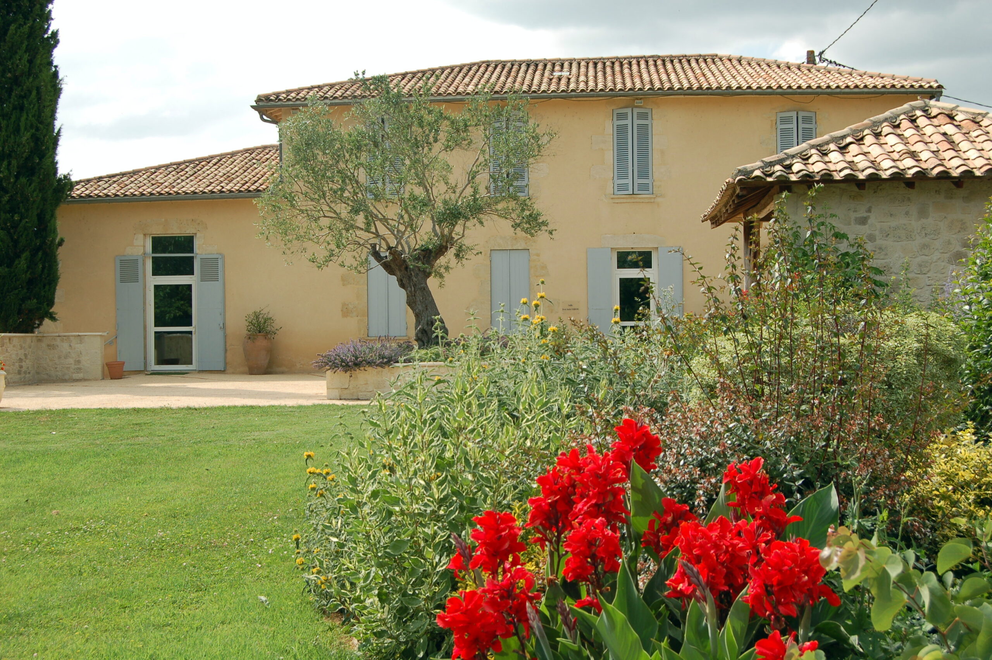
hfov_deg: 41.1
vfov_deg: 28.0
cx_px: 496
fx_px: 1321
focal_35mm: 48
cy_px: 330
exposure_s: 1/320
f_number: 9
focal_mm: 32
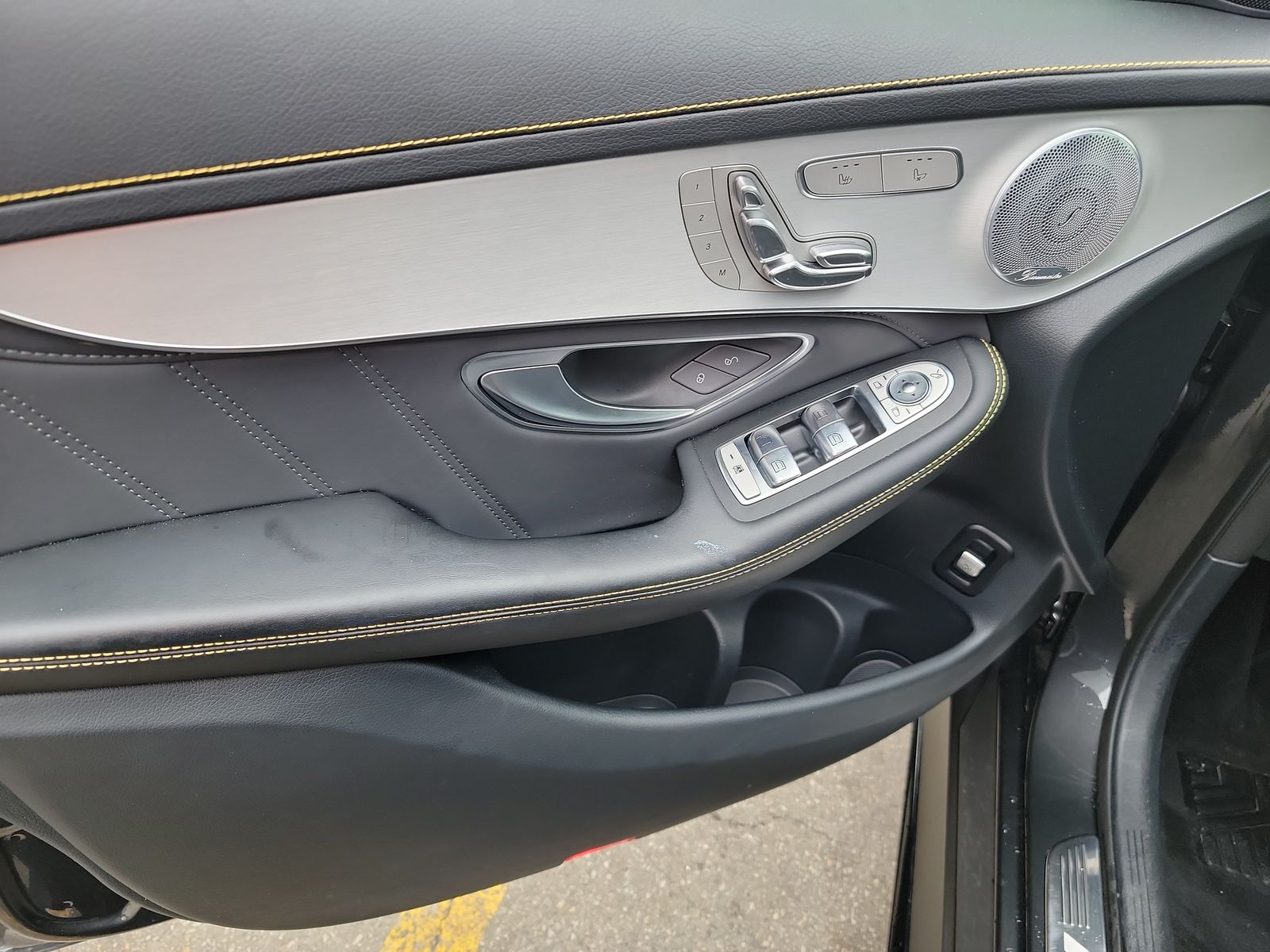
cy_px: 476
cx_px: 635
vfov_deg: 56.8
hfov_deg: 71.6
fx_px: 881
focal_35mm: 24
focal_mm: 6.7
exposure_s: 1/59
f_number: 1.8
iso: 70
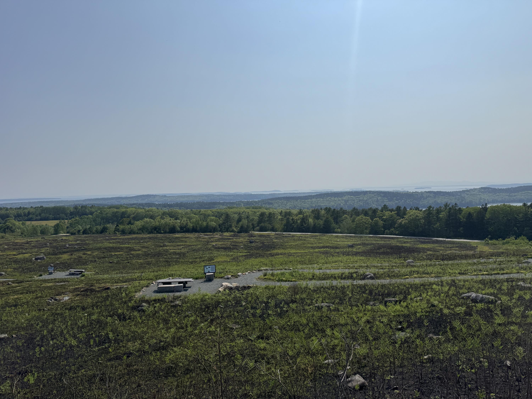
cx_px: 266
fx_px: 369
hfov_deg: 71.6
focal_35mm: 24
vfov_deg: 56.8
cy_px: 200
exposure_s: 1/12346
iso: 50
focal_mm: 6.76
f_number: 1.78
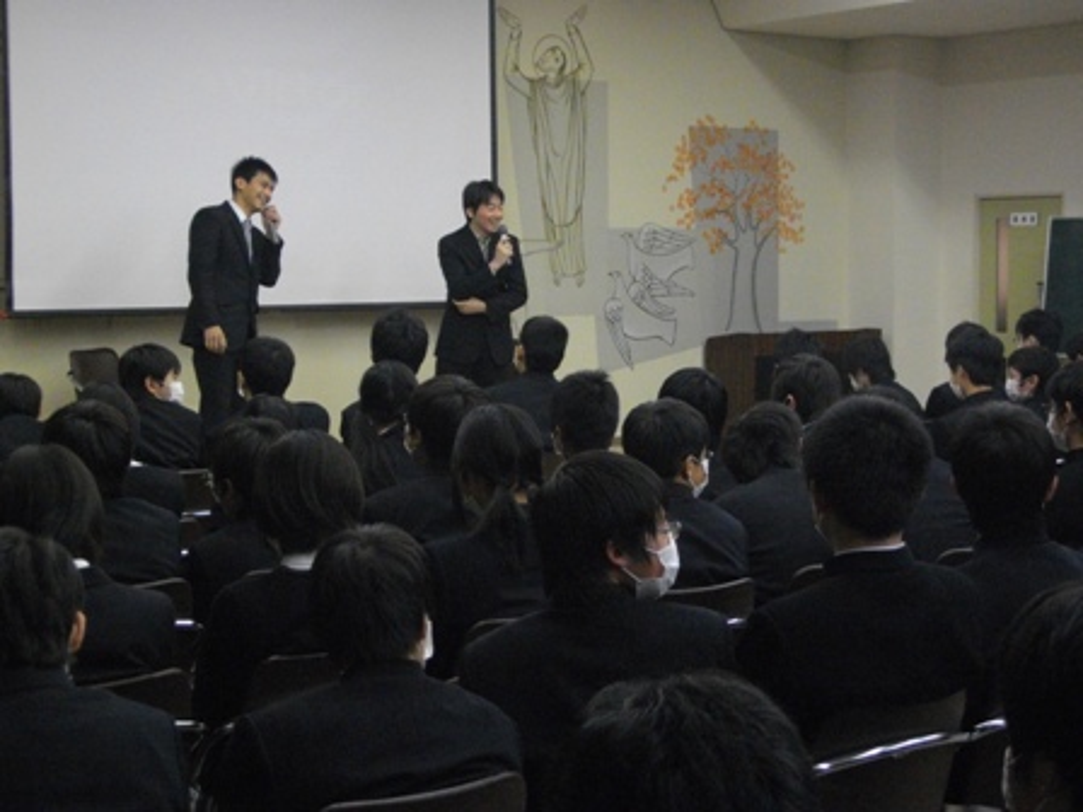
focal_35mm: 61
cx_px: 542
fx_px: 1908
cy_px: 406
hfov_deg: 31.7
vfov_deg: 24.0
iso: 594
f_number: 4.1
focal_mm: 11
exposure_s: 1/80
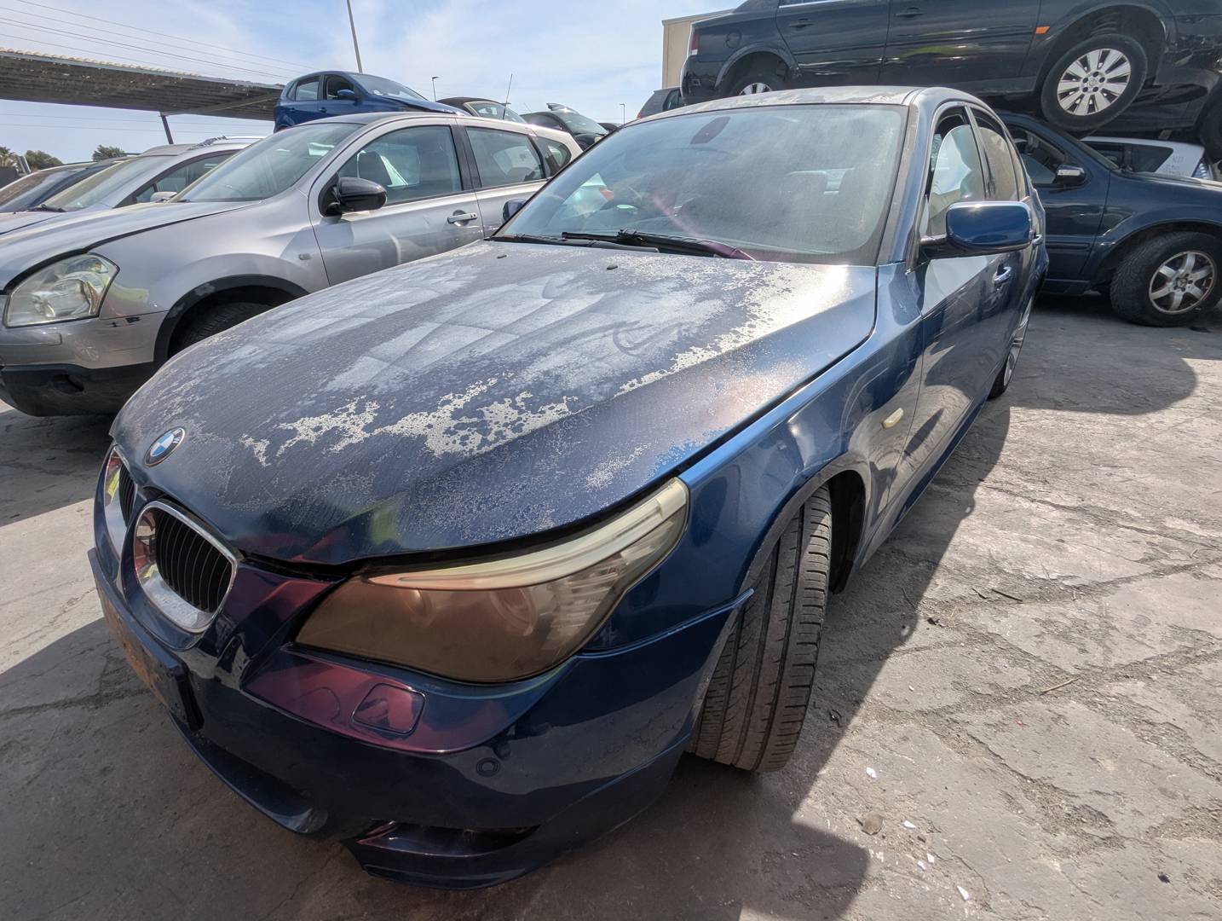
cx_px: 611
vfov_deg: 78.3
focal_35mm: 16
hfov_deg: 94.4
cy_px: 460
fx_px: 566
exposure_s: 1/3597
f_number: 2.2
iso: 52
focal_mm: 2.35
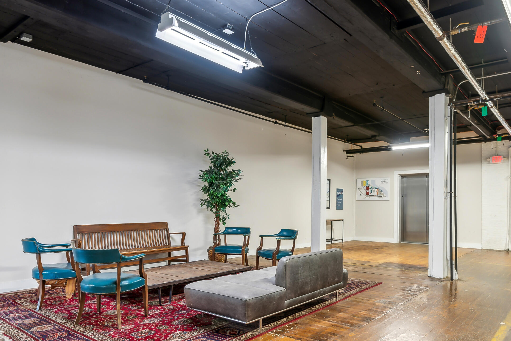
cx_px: 261
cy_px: 209
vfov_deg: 50.9
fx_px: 355
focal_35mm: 25
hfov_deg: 71.5
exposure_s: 1/2.5
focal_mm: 18
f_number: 7.1
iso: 320
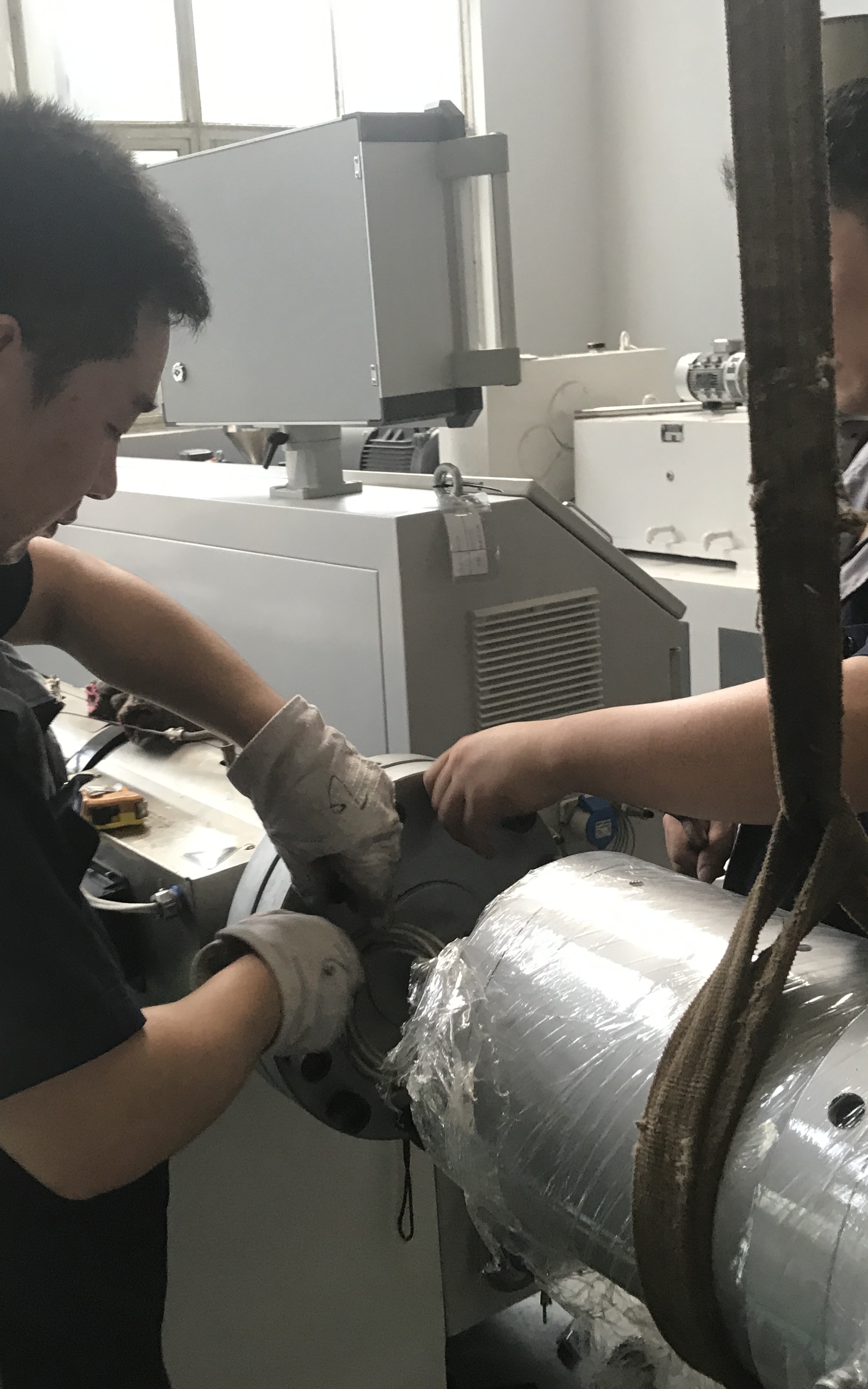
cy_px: 701
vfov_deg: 49.3
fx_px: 1514
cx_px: 381
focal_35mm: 40
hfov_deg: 32.0
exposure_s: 1/33
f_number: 1.8
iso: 40
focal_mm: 3.99
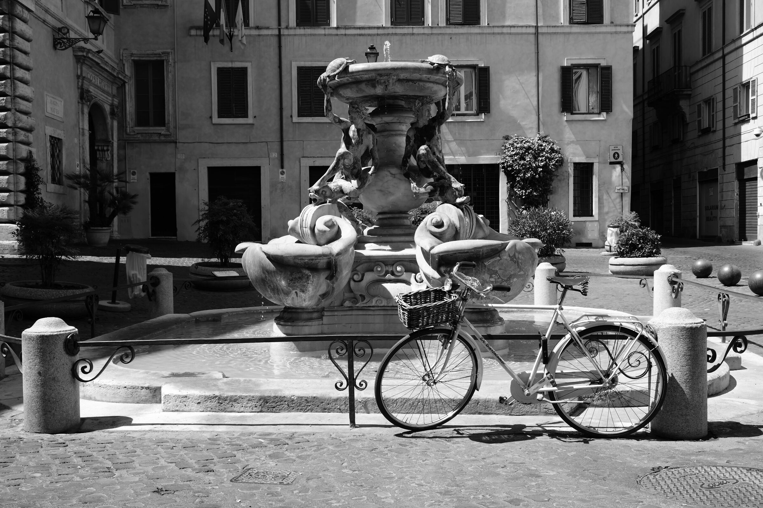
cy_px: 254
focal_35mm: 35
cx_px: 382
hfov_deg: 54.4
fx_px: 742
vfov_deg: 37.9
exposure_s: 1/240
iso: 200
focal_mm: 23.3
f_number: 8
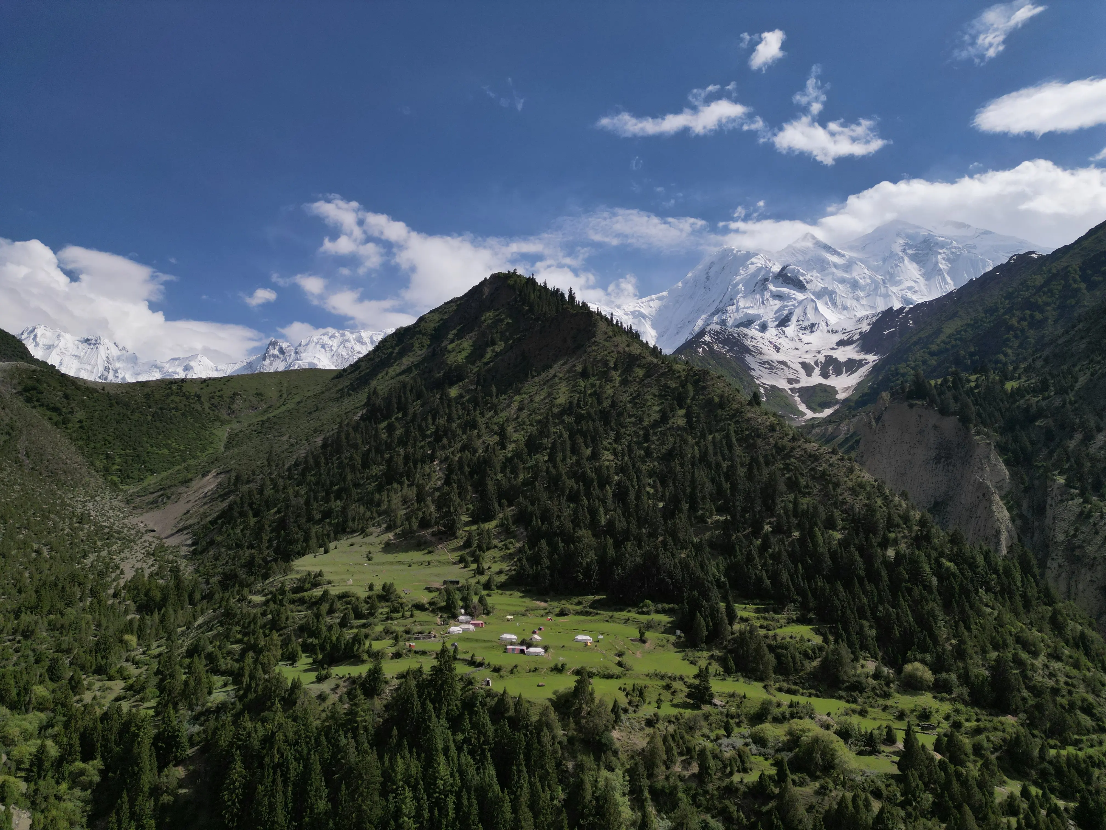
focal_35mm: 24
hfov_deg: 71.6
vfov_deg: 56.8
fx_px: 767
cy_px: 415
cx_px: 553
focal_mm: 6.72
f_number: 1.7
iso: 110
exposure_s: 1/1000
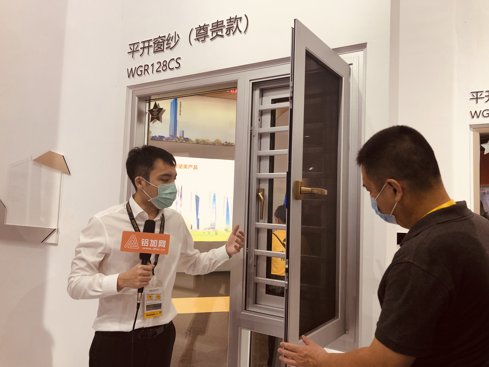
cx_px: 244
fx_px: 396
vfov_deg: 49.7
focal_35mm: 28
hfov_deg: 63.4
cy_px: 184
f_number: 1.8
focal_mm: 3.99
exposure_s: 1/100
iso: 40
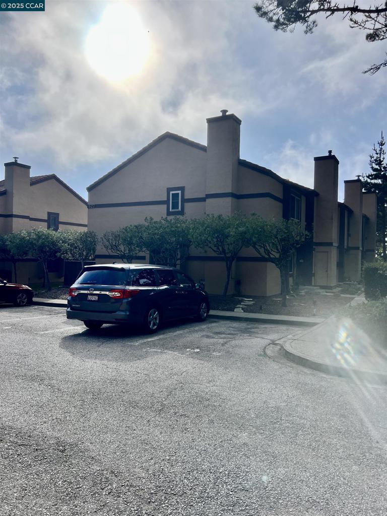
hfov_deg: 53.1
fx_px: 388
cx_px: 194
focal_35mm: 26
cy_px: 258
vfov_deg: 67.3
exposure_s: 1/12658
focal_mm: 5.7
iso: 50
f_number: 1.5
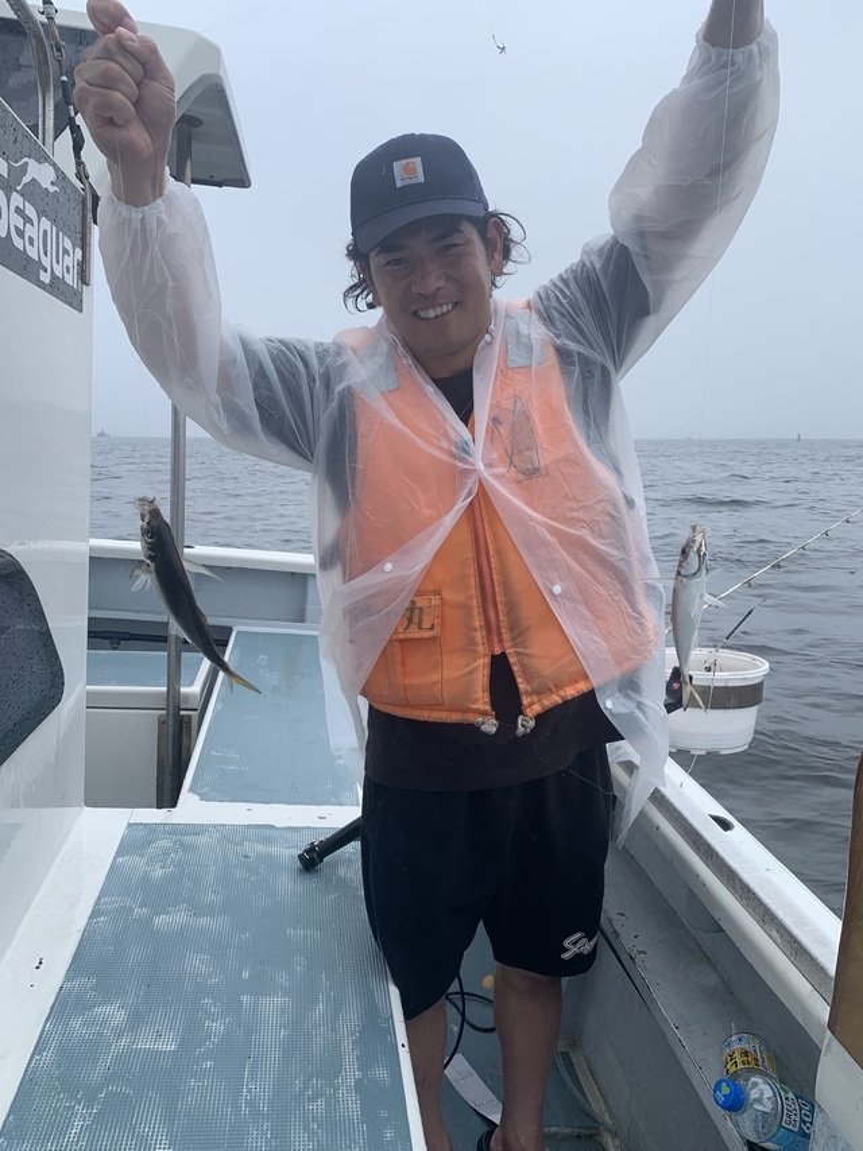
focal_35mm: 26
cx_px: 432
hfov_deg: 53.0
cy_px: 576
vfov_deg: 67.3
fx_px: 865
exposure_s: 1/864
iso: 25
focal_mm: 4.25
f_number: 1.8
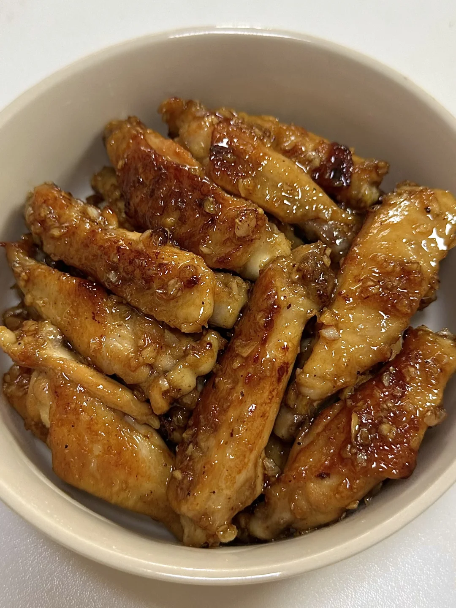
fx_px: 422
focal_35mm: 24
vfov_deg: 71.6
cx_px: 228
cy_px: 304
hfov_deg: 56.8
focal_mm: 6.86
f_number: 1.78
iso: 125
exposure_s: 1/100
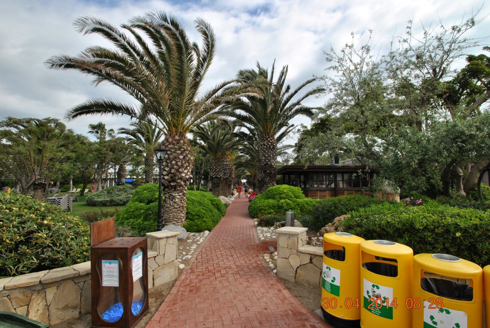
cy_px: 164
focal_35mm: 16
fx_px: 225
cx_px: 245
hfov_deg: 94.9
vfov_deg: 72.2
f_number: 9
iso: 100
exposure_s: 1/200
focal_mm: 11
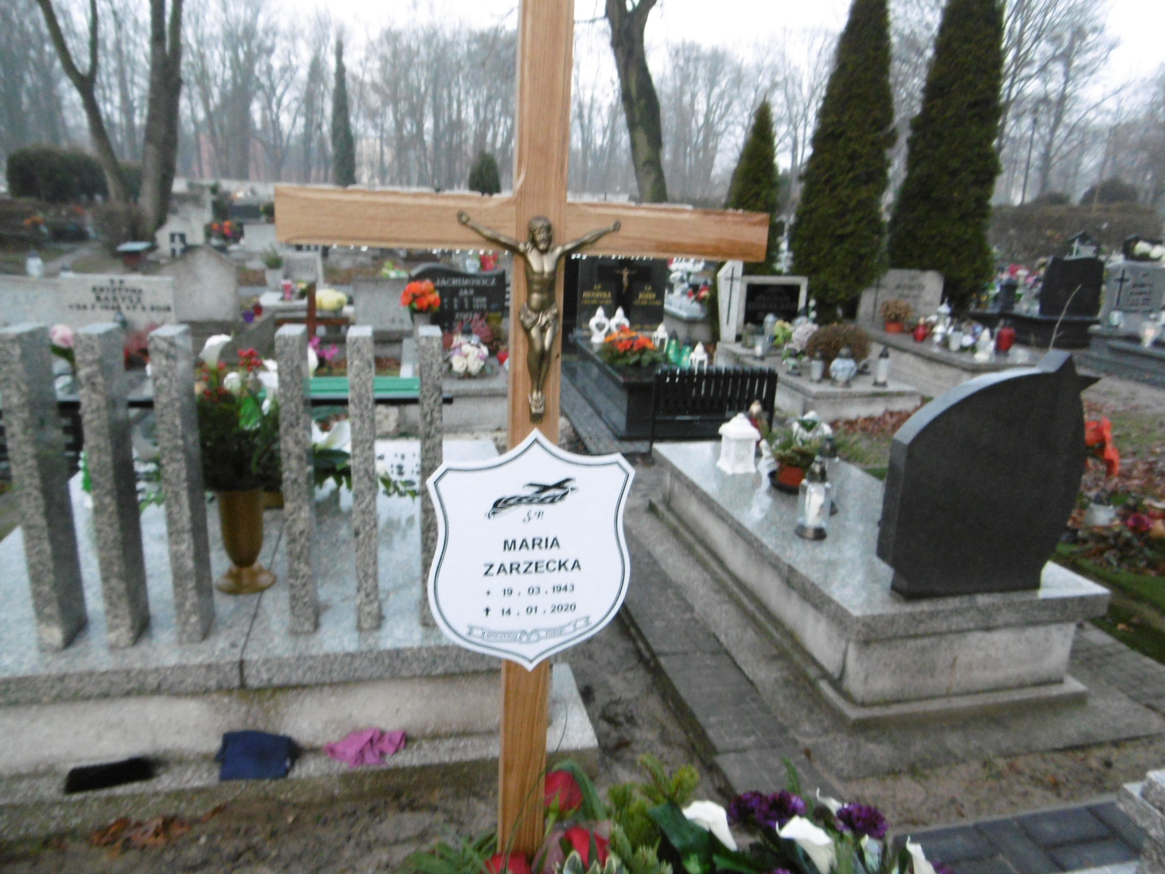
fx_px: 808
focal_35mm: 24
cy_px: 437
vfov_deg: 56.8
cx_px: 582
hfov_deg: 71.6
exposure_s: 1/60
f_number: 3.1
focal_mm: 4.3
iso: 400
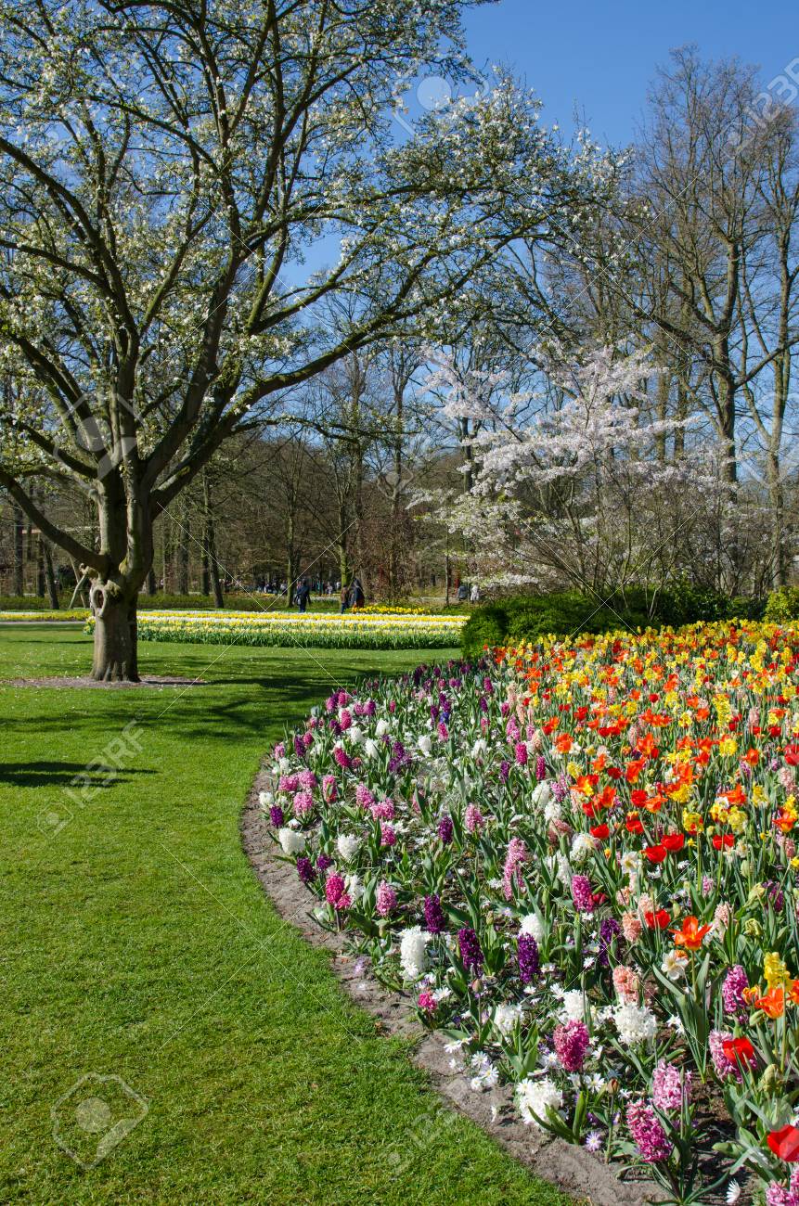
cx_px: 400
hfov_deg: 36.7
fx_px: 1204
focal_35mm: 36
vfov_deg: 53.2
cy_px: 603
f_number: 8
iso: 160
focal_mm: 24
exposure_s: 1/320
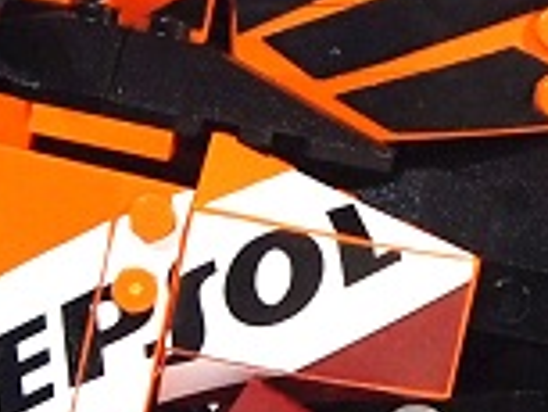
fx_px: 3596
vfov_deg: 6.5
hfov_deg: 8.7
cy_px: 322
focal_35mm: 227
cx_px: 516
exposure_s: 1/60
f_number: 4
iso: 640
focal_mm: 17
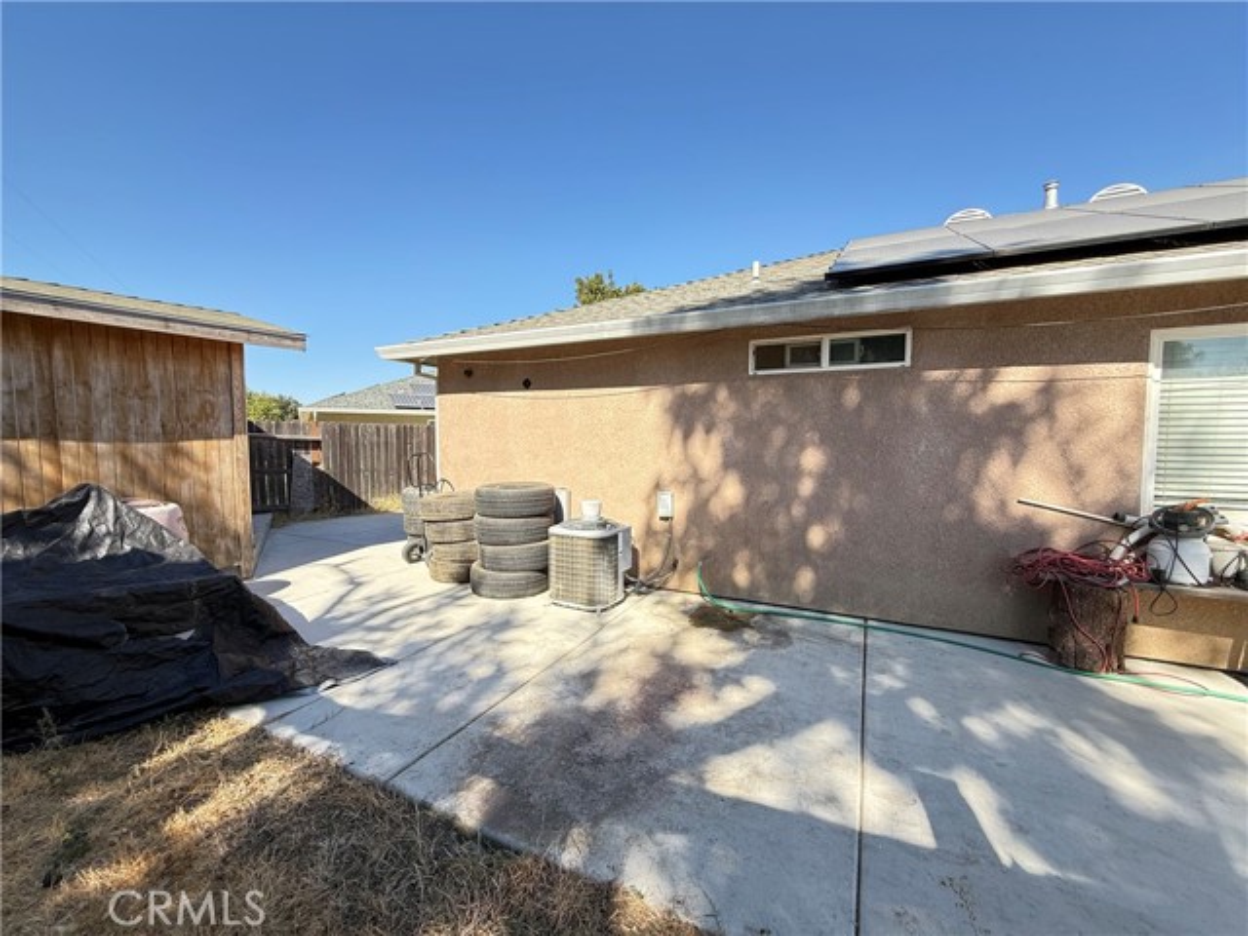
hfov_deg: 102.1
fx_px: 505
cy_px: 468
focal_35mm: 14
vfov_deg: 85.7
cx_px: 624
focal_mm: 2.22
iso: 64
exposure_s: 1/506
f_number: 2.2
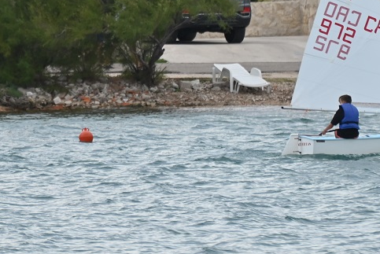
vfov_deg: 1.5
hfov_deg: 2.2
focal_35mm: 931
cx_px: 74
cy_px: -46
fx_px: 9836
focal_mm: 300
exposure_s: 1/500
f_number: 5.6
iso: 250
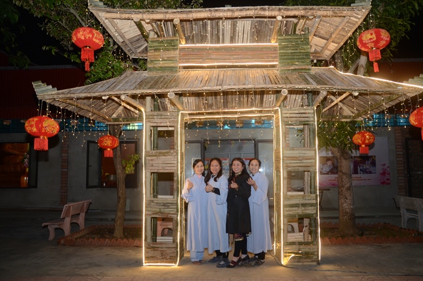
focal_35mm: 26
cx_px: 212
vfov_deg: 50.2
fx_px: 299
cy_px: 140
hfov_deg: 70.5
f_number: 5
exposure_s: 1/100
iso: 800
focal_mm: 17
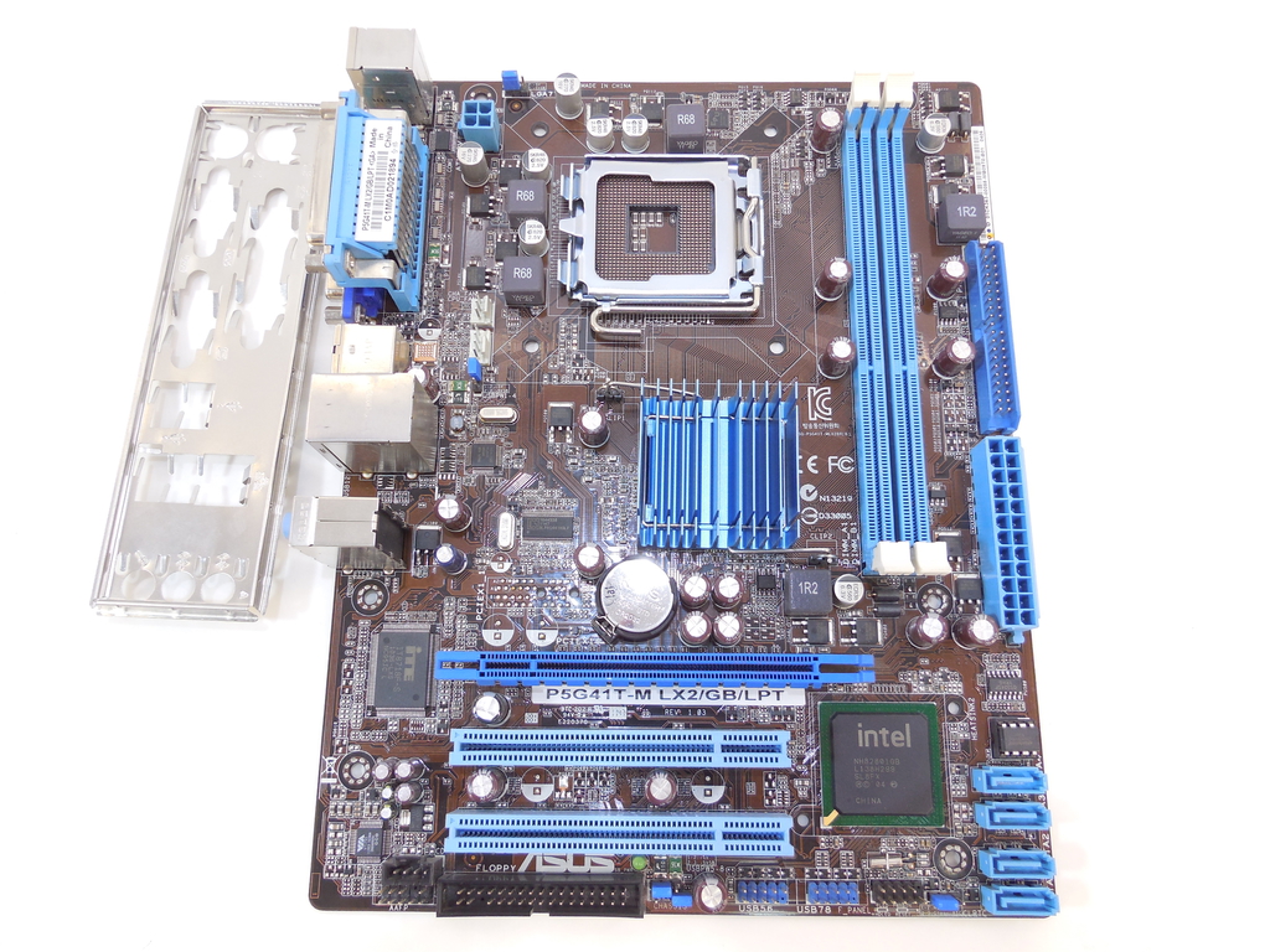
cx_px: 635
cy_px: 476
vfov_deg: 54.9
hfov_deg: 69.4
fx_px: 917
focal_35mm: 25
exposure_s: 1/50
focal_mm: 4.5
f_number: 3.1
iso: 125
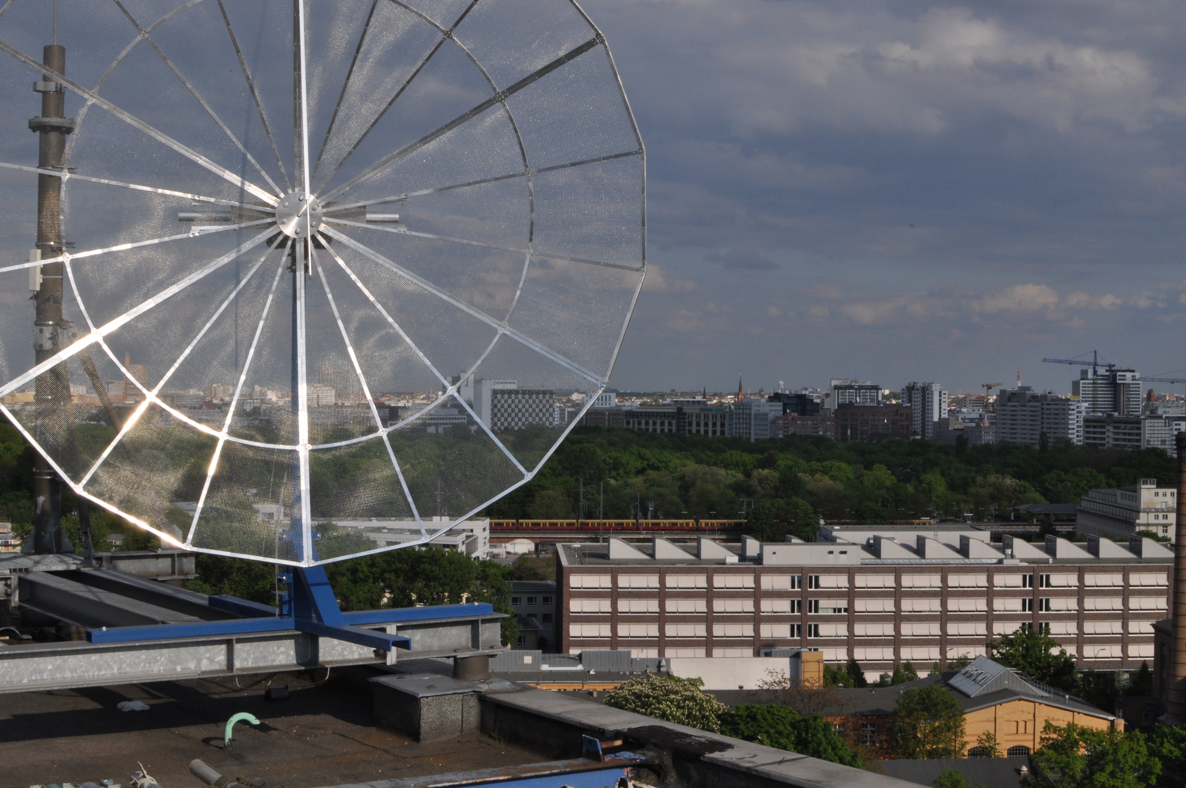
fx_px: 1727
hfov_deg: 37.9
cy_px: 394
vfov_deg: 25.7
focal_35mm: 52
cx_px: 593
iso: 400
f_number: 22
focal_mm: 35
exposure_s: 1/200
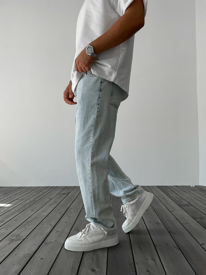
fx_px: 230
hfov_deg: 48.2
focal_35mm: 29
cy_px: 138
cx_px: 103
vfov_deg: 61.7
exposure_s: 1/240
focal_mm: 3
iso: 16
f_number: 1.8
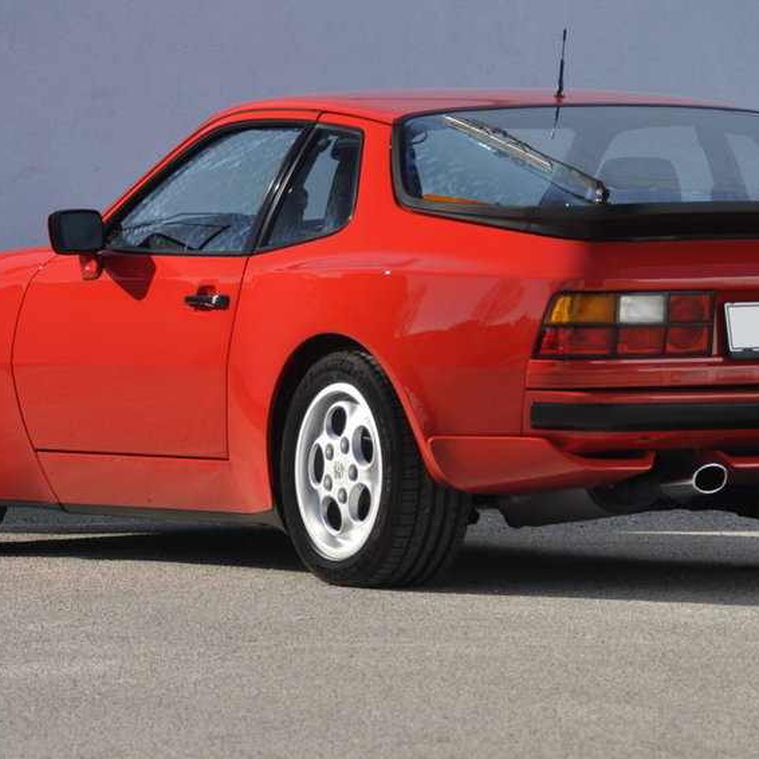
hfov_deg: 4.9
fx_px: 8850
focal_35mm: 357
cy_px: 392
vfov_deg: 4.9
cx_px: 434
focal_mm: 155
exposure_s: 1/500
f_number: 6
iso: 500
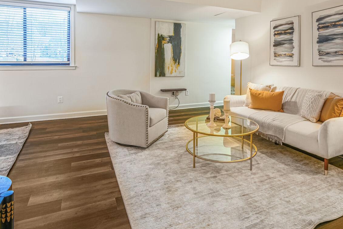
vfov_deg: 51.9
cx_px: 184
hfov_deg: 74.2
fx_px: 226
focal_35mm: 24
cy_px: 66
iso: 200
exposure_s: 1/2
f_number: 9
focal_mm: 15.5
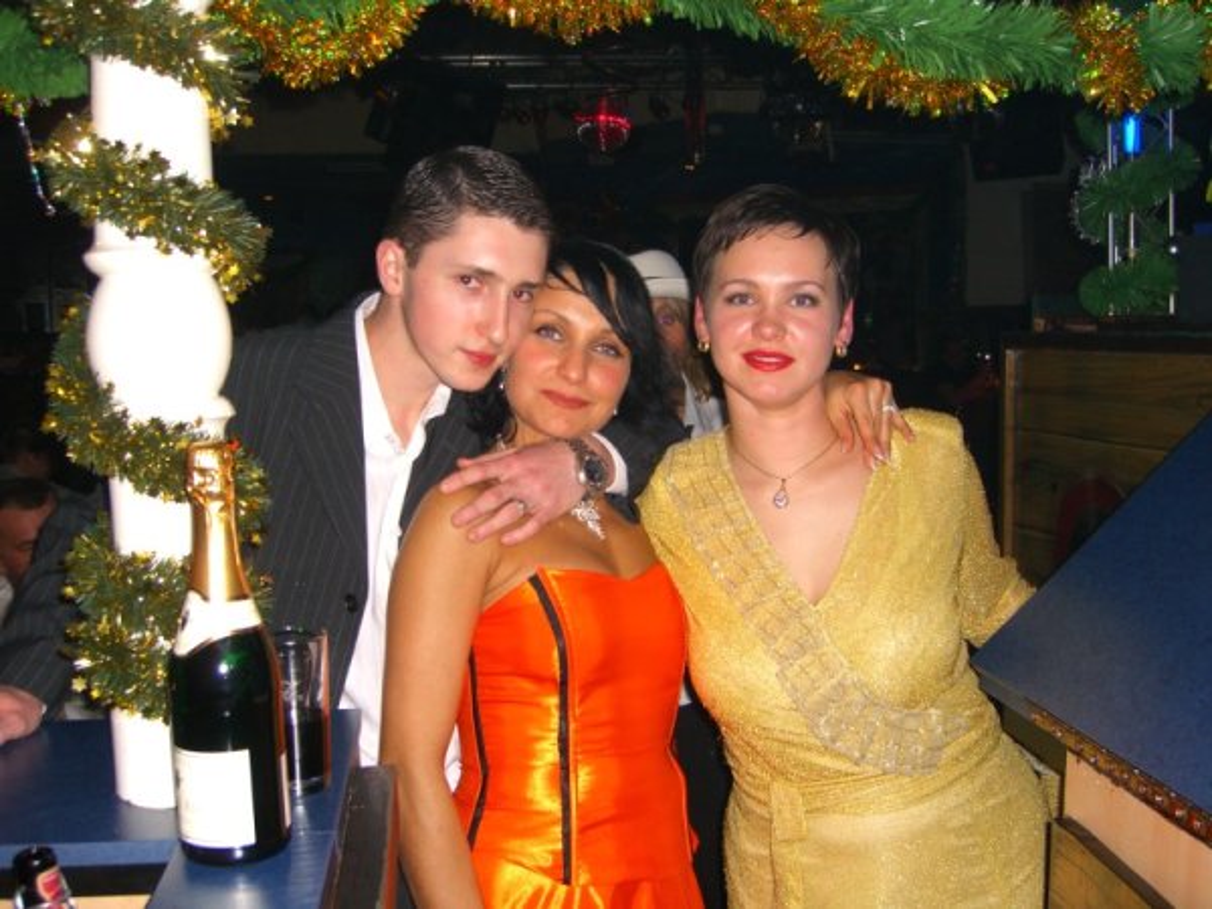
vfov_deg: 37.7
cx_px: 606
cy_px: 454
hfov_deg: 49.0
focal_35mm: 38
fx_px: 1330
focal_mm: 7.9
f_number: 2.8
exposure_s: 1/60
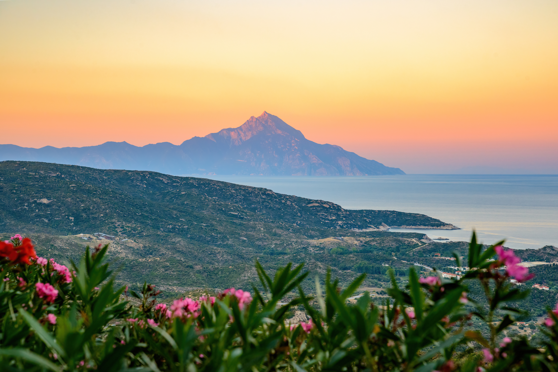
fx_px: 1163
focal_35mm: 75
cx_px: 279
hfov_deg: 27.0
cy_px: 186
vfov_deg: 18.2
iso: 900
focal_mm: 75
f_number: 8
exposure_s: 1/160
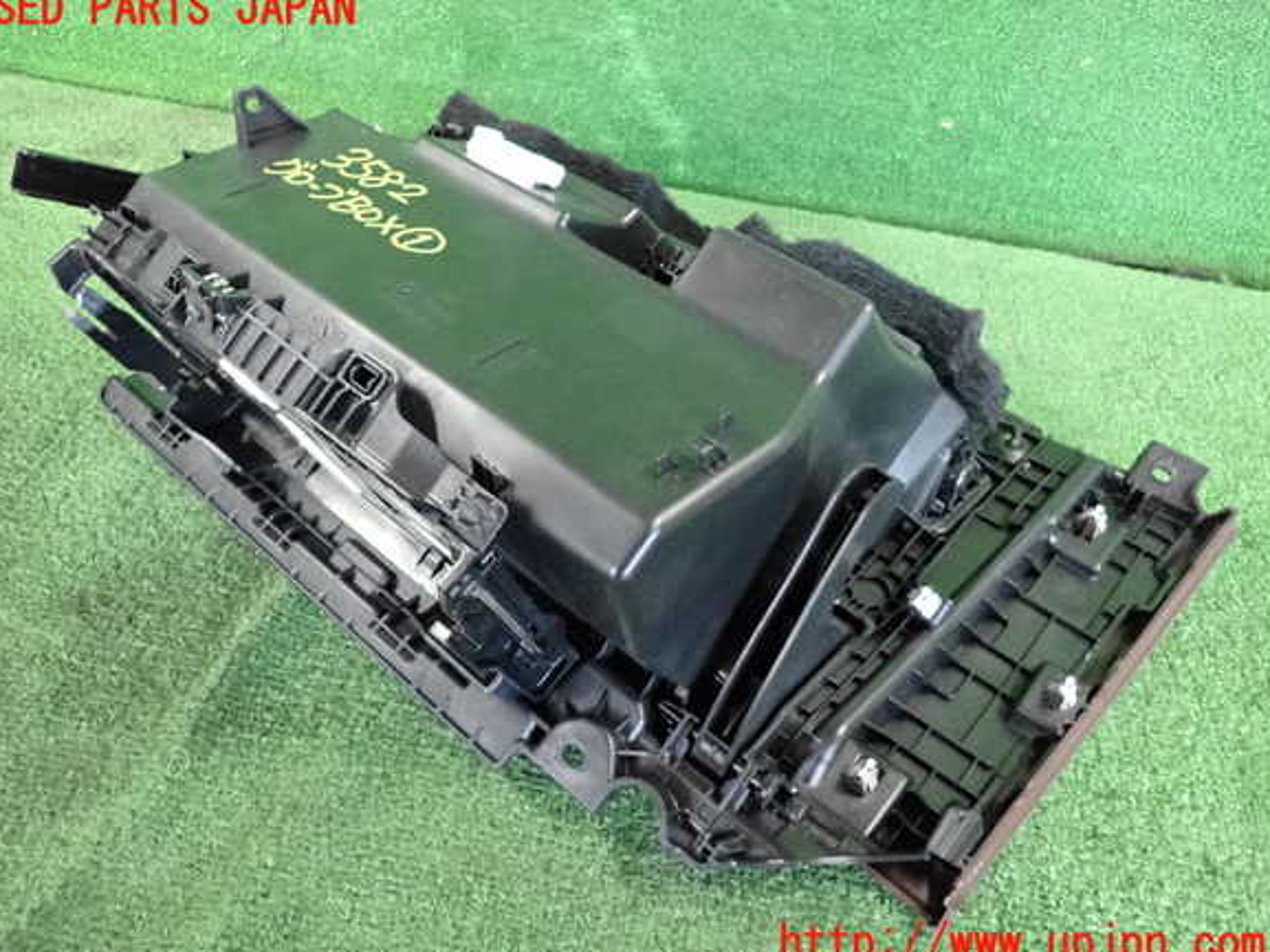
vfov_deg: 53.1
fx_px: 954
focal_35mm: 26
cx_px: 616
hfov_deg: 67.3
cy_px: 477
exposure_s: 1/125
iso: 2000
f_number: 2
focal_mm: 4.5
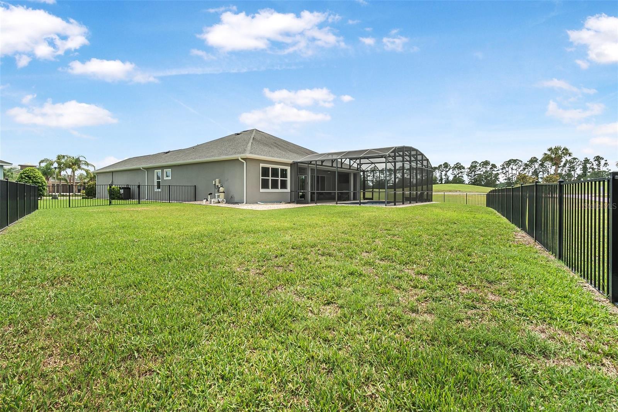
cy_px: 206
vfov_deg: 77.3
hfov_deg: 100.4
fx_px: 257
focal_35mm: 15
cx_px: 309
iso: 100
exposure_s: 1/400
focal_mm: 10
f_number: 8
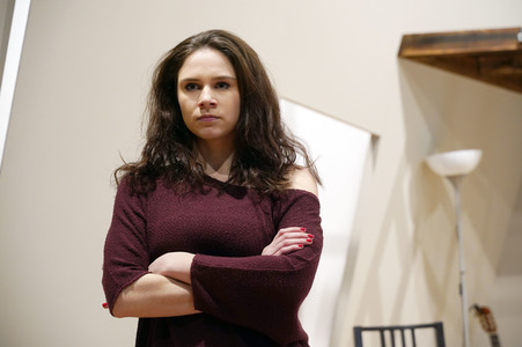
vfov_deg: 18.2
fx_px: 1087
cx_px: 261
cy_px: 174
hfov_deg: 27.0
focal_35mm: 75
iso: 3200
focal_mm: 75
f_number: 4.5
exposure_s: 1/125
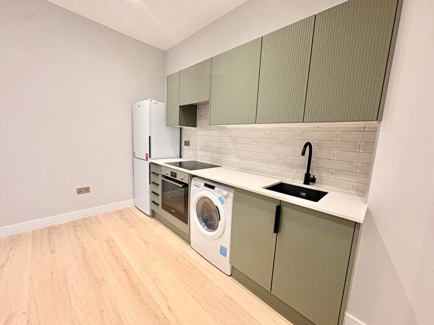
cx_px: 217
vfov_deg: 85.7
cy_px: 162
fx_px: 176
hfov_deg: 102.1
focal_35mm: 14
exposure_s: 1/50
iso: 160
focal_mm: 2.22
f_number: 2.2
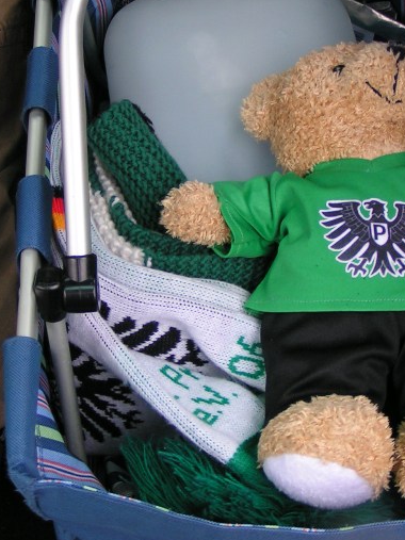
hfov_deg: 20.6
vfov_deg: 27.3
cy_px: 215
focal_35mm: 71
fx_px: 1108
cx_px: 278
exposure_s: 1/60
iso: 50
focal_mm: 6.9
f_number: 2.8
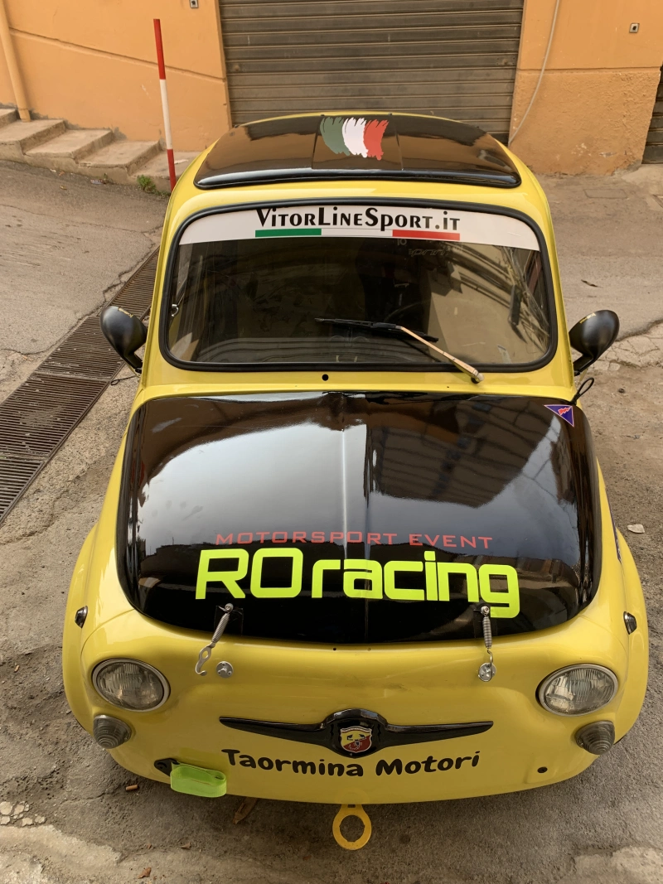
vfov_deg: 67.3
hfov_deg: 53.1
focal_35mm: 26
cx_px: 332
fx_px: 664
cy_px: 442
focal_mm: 4.25
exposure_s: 1/274
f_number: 1.8
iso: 25
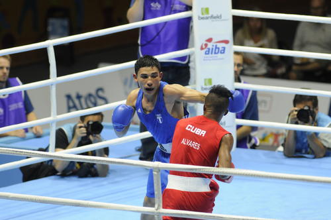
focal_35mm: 450
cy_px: 110
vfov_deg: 3.0
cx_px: 166
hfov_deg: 4.6
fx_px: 4132
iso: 2000
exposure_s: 1/1250
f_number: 3.5
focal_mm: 300
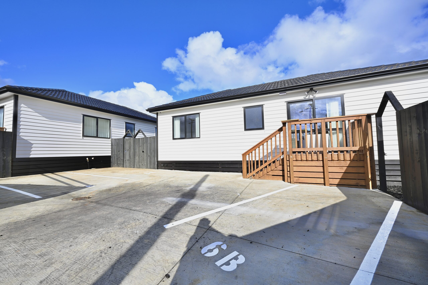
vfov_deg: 81.2
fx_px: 166
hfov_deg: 104.3
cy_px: 142
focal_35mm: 14
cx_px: 214
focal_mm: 14
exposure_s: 1/30
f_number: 22
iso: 125
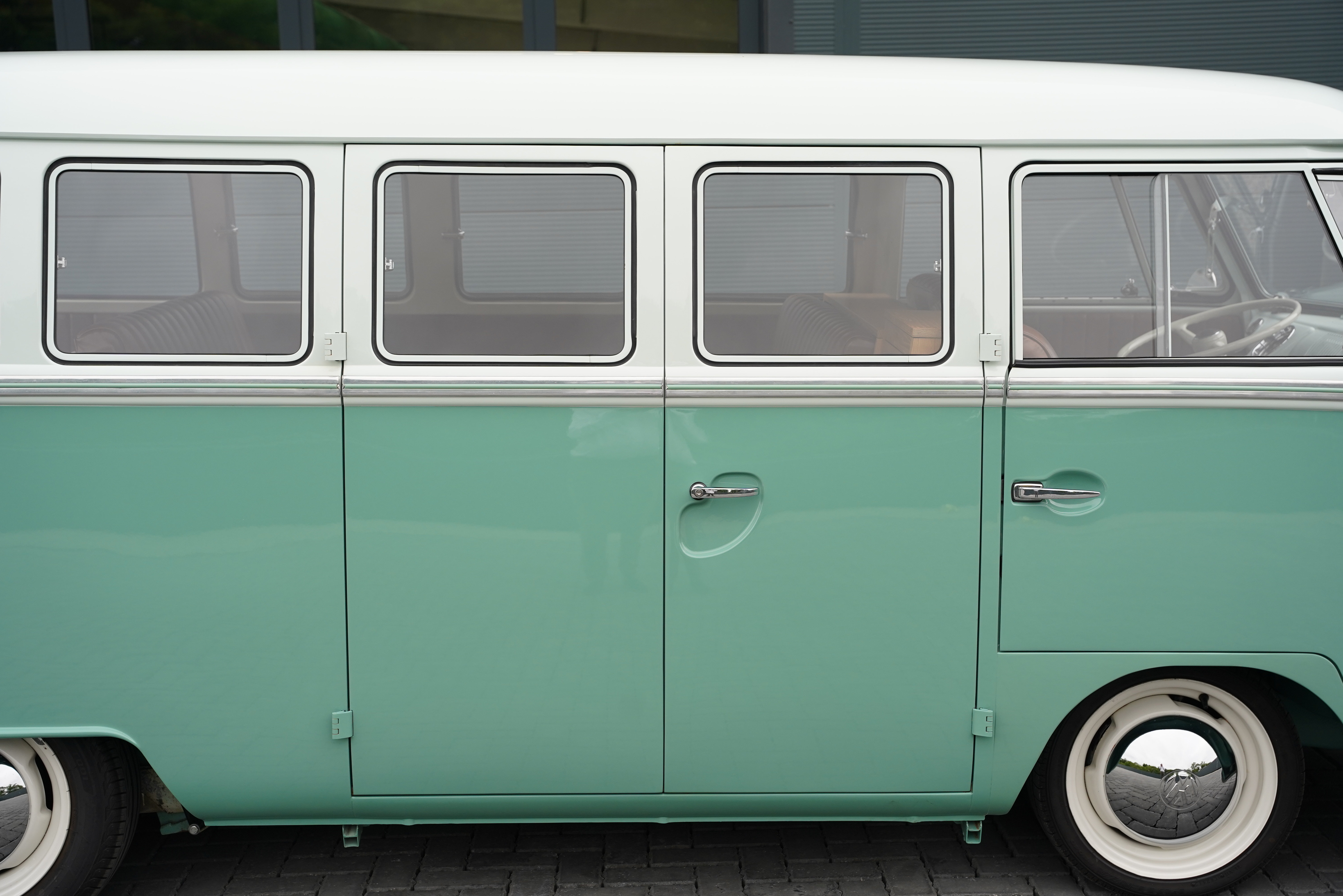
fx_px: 1749
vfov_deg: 28.7
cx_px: 672
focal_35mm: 47
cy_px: 448
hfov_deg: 42.0
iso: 500
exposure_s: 1/200
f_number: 4.5
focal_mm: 46.9
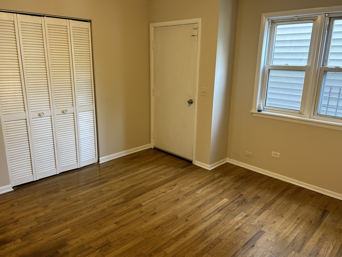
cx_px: 171
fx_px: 267
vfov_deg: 51.3
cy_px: 129
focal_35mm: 27
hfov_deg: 65.3
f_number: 1.5
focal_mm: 5.7
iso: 100
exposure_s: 1/60
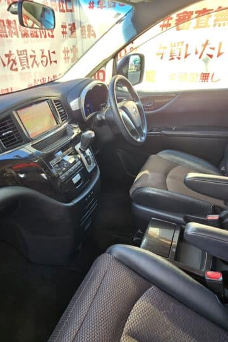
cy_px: 180
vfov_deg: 83.9
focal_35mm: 20
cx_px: 97
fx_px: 190
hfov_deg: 61.7
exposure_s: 1/50
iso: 80
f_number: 2.2
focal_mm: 2.2
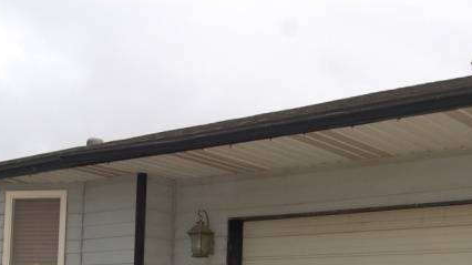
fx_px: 851
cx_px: 148
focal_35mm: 68
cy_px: 226
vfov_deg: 17.5
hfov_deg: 30.7
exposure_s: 1/160
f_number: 6.3
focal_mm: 18
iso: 400
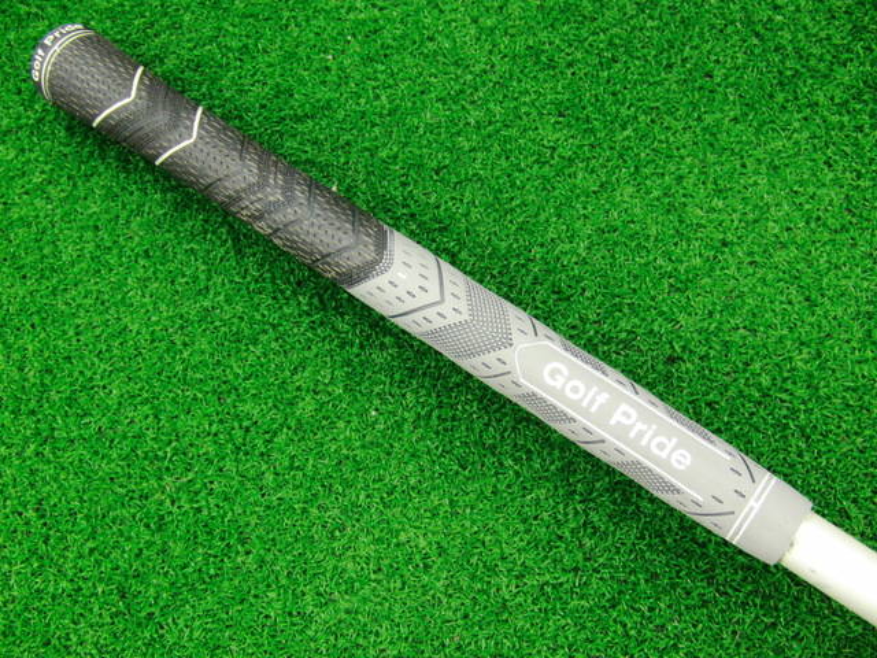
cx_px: 438
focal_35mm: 37
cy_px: 329
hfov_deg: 50.1
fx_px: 937
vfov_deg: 38.7
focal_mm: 6.42
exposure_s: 1/30
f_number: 3.6
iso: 400
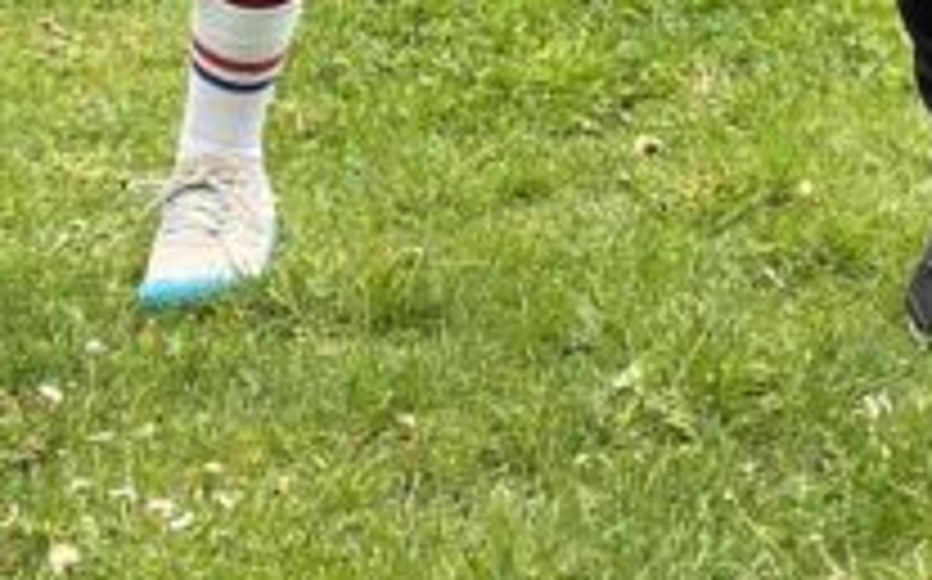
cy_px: -940
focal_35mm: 142
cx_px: 732
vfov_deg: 8.3
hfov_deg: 14.7
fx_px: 3604
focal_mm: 4.25
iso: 32
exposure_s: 1/173
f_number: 1.8
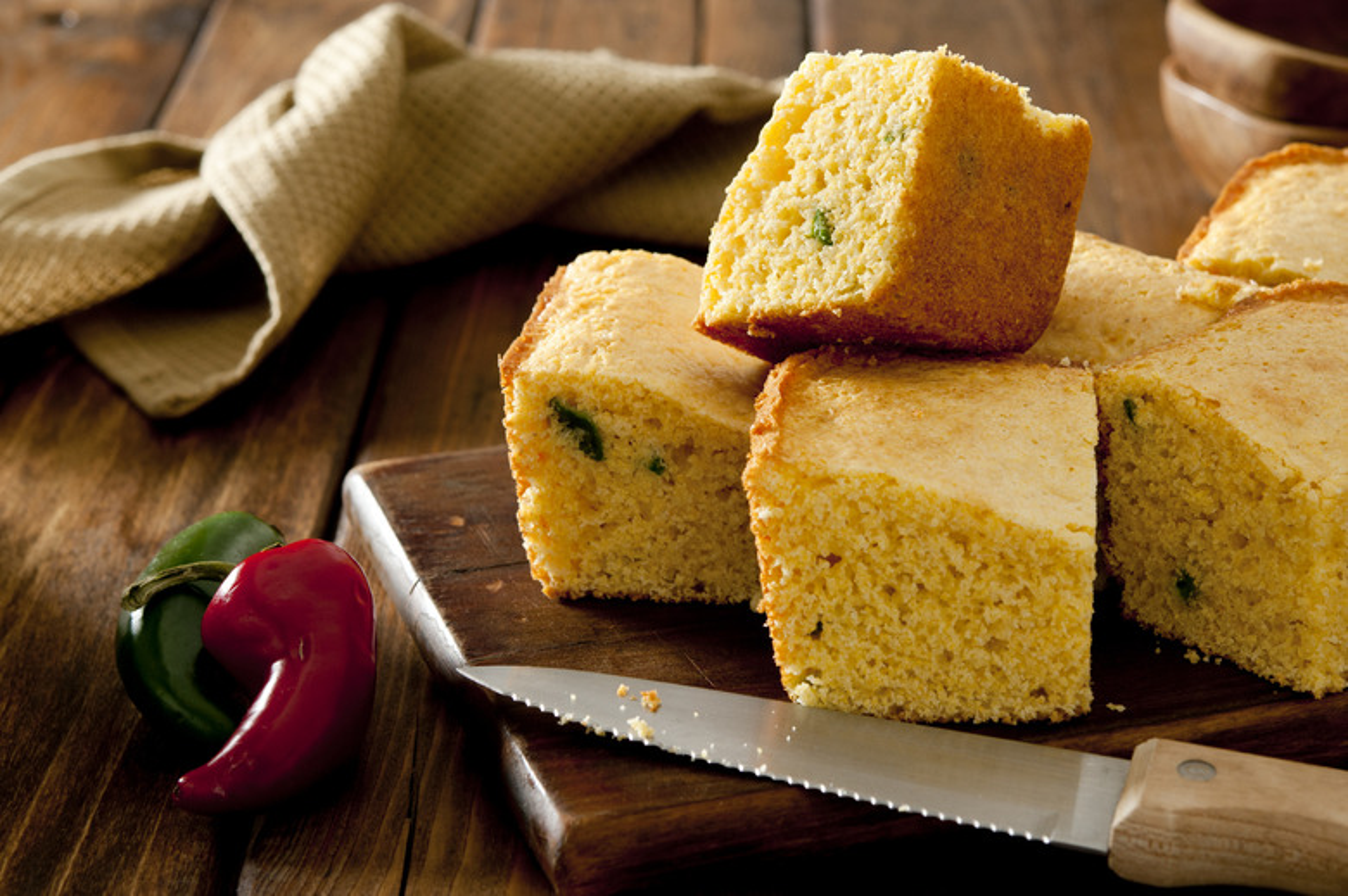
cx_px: 674
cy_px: 448
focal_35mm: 90
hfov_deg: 22.6
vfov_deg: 15.2
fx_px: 3368
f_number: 8
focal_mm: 60
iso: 200
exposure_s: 1/160
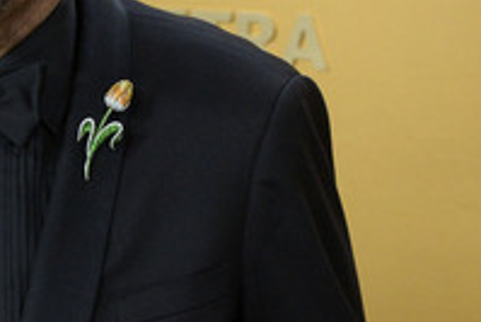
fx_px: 2781
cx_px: -7
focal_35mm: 208
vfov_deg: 6.6
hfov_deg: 9.8
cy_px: 15
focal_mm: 92
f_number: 5.6
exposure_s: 1/250
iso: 2500
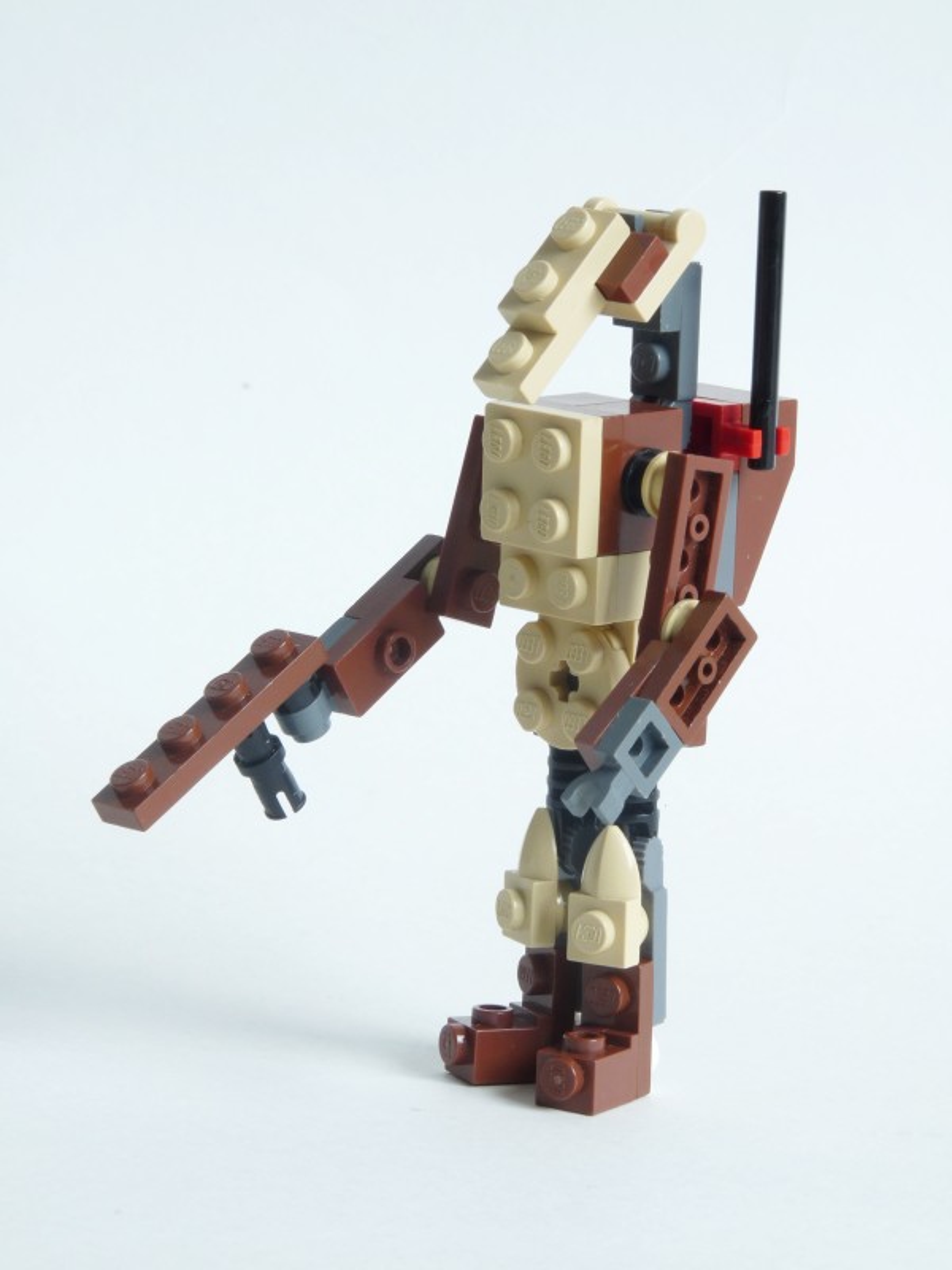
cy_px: 635
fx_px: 4730
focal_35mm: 129
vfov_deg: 15.3
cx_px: 476
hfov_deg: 11.5
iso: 100
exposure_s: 1/4
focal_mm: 23
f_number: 8
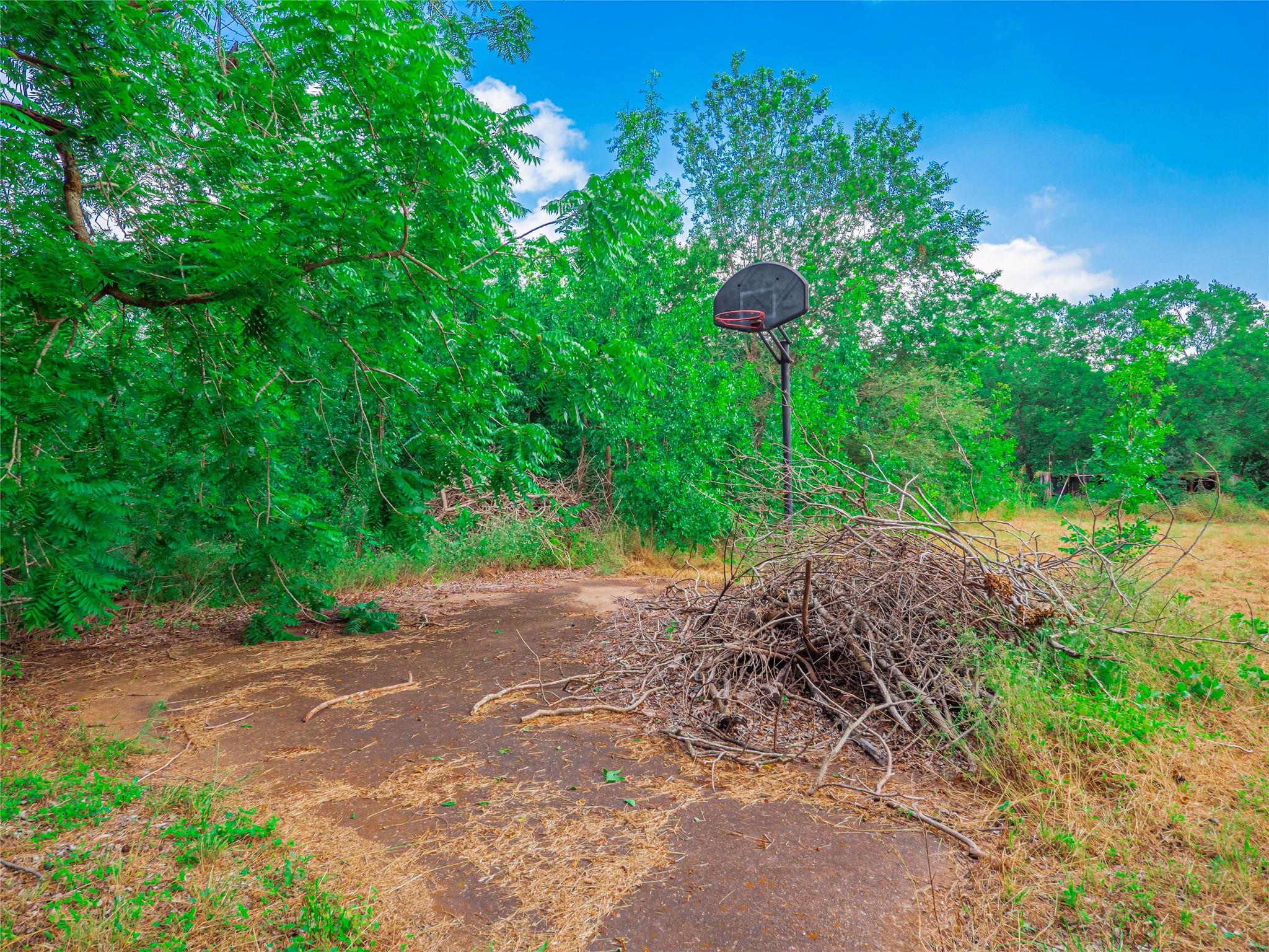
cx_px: 634
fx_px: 733
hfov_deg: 81.7
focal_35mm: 20
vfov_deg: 66.0
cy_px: 476
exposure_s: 1/160
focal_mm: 10
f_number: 8
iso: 200
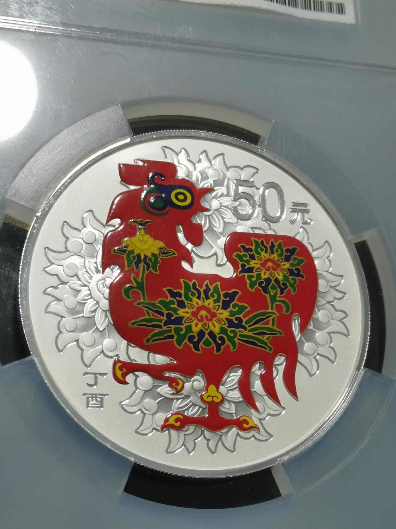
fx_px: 946
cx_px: 198
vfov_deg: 31.2
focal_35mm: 62
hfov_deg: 23.7
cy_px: 264
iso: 50
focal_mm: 5.58
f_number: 1.8
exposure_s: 1/90
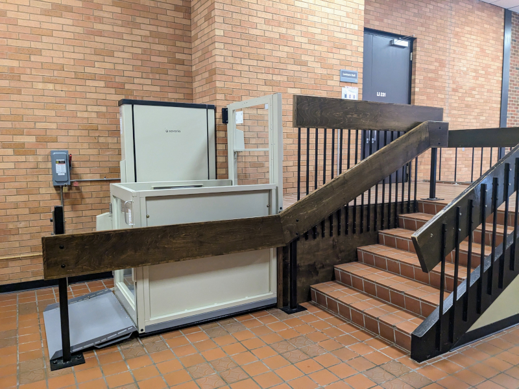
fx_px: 405
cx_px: 260
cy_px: 194
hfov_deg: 65.3
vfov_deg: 51.4
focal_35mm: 27
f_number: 1.73
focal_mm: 4.38
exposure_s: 1/120
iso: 598
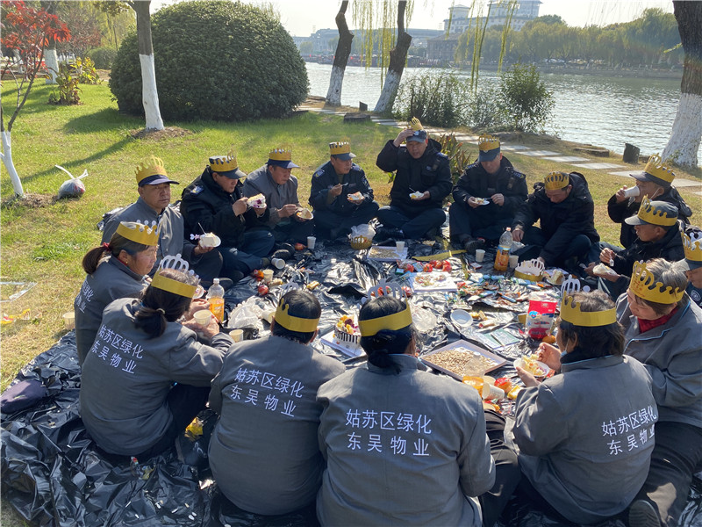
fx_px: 527
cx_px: 351
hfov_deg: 67.3
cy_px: 264
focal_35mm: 26
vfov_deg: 53.1
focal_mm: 4.25
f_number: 1.8
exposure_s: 1/1072
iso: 32
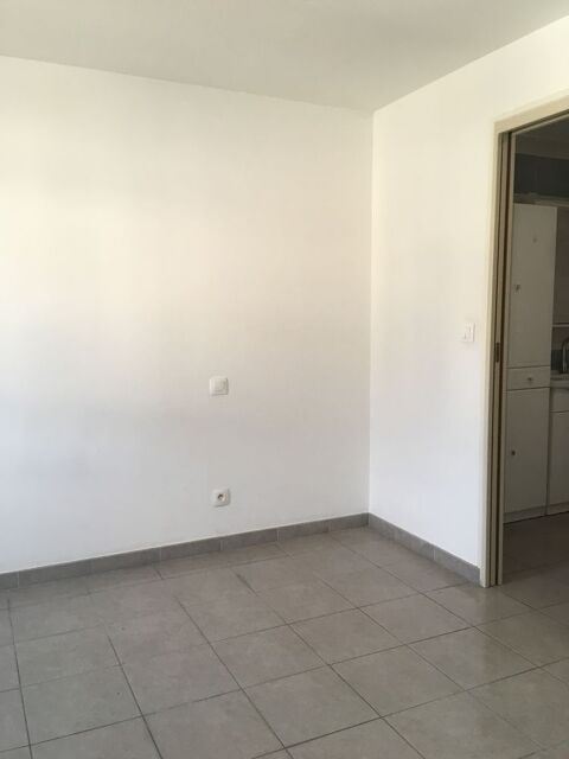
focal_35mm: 29
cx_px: 284
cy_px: 380
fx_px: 636
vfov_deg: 61.7
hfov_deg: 48.2
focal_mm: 4.15
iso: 32
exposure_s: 1/30
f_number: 2.2
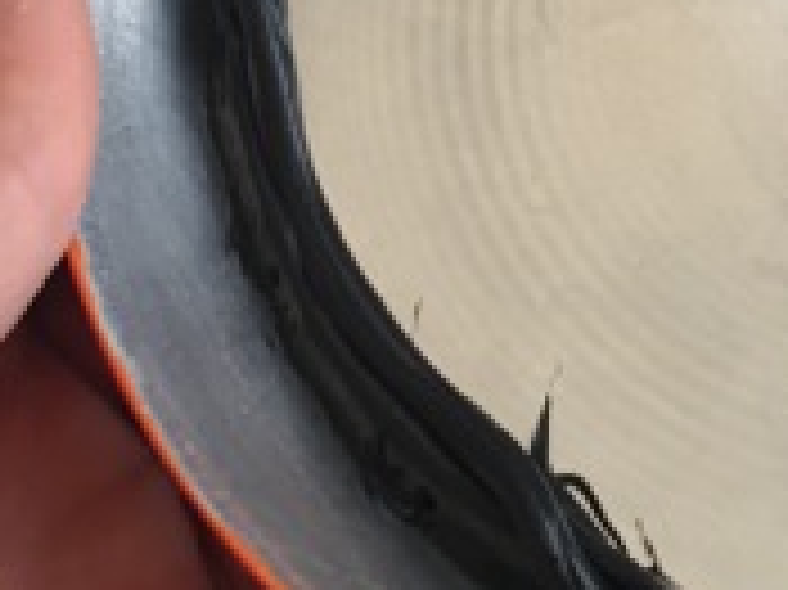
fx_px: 2411
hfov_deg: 17.8
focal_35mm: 106
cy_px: -86
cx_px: 892
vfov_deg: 13.6
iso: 80
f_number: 2.2
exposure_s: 1/30
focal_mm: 4.15
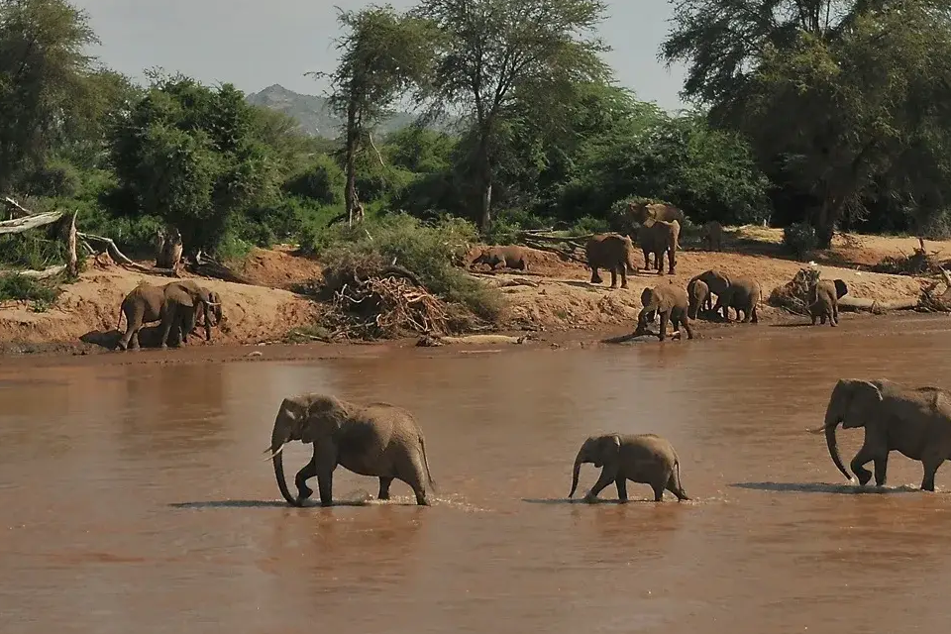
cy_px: 252
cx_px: 645
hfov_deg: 19.9
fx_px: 2694
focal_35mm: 102
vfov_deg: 13.4
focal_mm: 34
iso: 250
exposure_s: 1/4000
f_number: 4.5
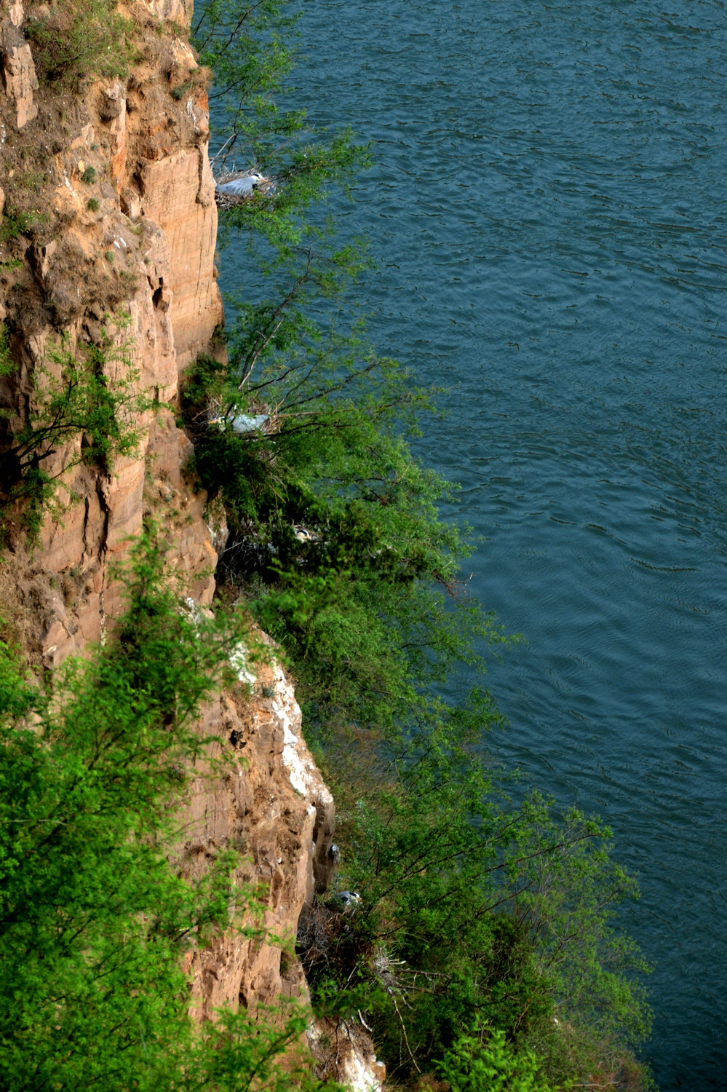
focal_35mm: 195
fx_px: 5911
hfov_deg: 7.0
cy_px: 546
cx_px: 364
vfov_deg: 10.6
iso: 250
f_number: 10
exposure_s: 1/60
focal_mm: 130
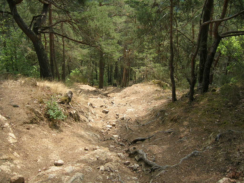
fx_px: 247
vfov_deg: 40.7
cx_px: 122
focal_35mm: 35
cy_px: 92
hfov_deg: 52.6
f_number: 2.8
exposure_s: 1/231
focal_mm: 5.4
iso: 50
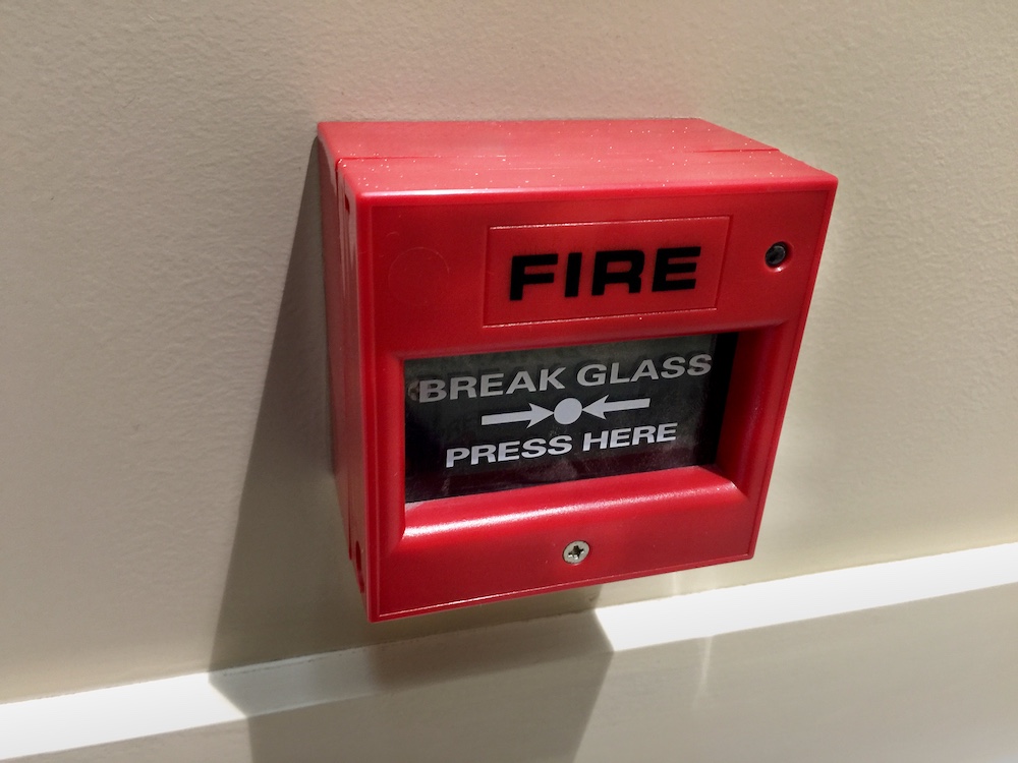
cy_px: 382
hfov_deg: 61.7
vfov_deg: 48.2
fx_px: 853
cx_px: 509
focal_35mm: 29
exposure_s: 1/17
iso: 100
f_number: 2.2
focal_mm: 4.2
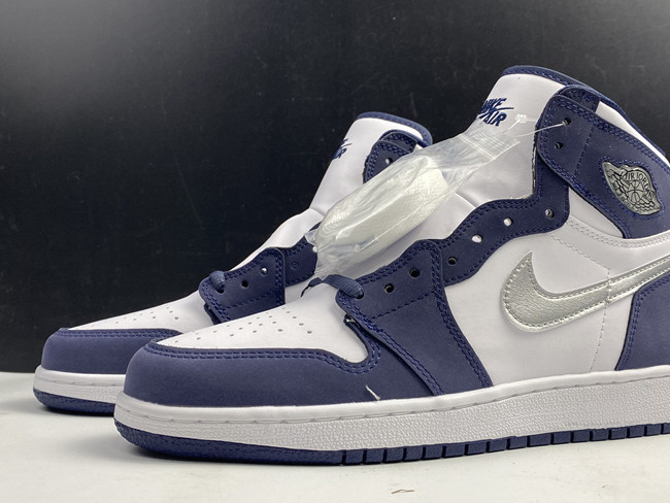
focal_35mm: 40
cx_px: 383
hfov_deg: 46.6
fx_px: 774
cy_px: 225
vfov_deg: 35.9
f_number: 1.8
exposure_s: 1/100
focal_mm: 4.25
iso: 64
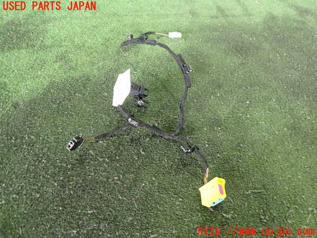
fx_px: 275
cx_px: 158
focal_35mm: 30
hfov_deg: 60.0
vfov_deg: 46.8
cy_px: 119
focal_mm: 5.4
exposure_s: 1/30
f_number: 2.3
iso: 640
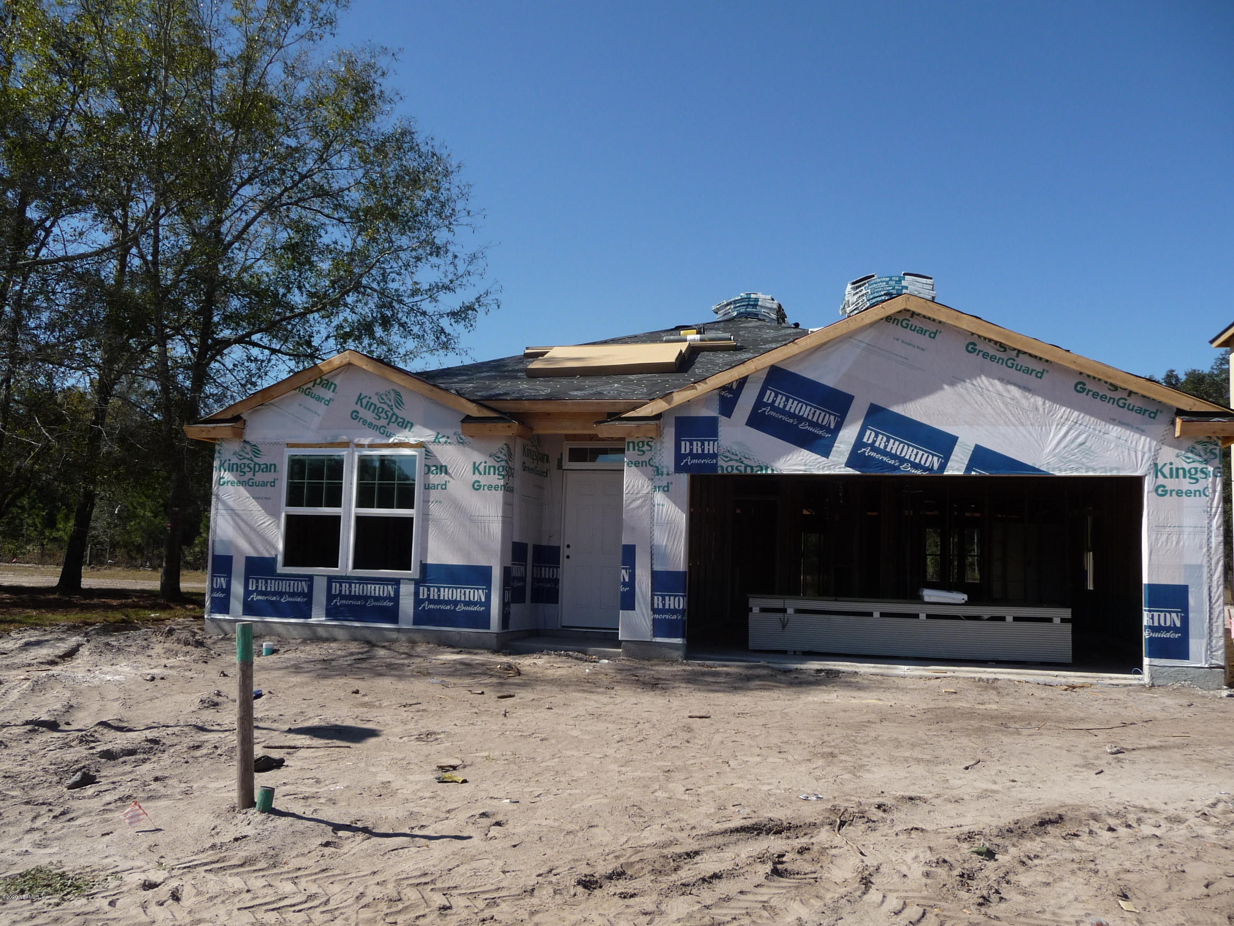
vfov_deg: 44.2
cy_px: 463
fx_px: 1141
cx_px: 617
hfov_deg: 56.8
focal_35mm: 32
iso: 100
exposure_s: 1/1300
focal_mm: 5.3
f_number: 3.5
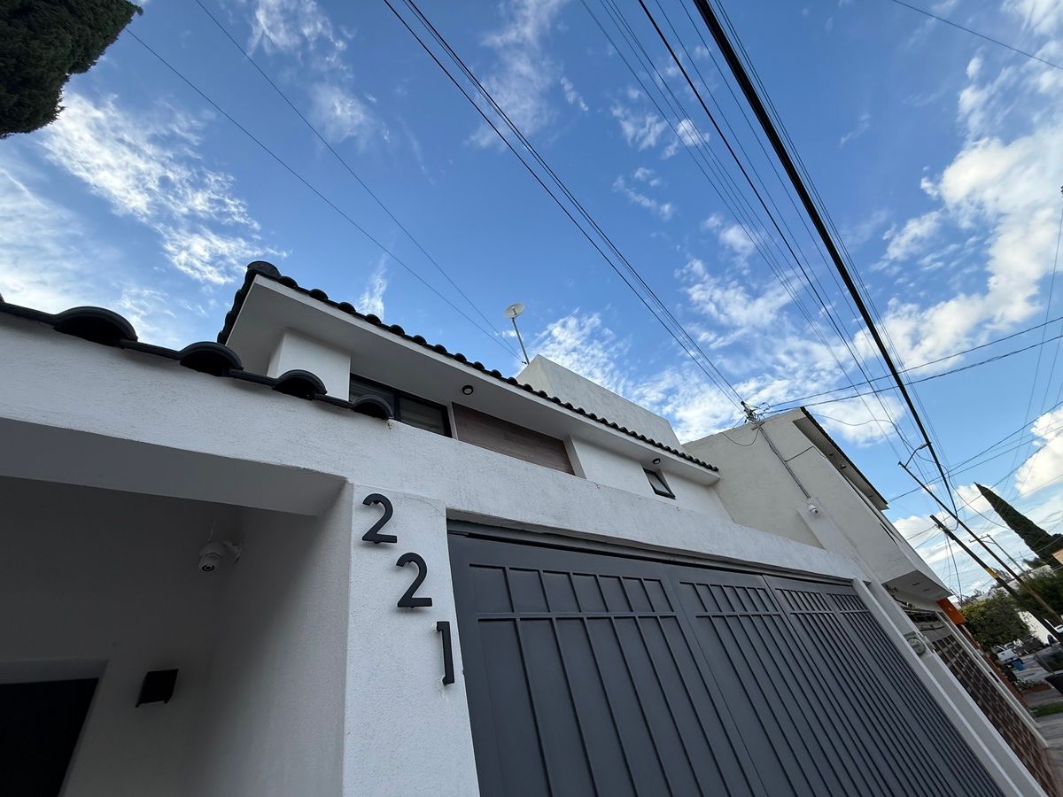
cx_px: 532
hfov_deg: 102.1
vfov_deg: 85.7
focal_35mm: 14
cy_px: 398
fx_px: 430
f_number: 2.2
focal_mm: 2.22
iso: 50
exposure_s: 1/751
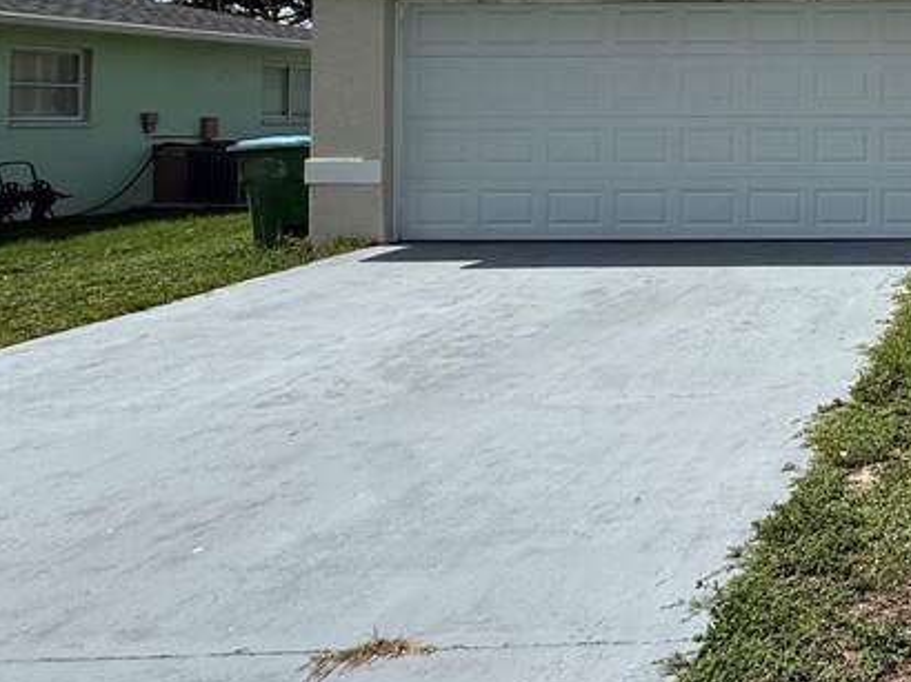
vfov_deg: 38.4
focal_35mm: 35
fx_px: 921
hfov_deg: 39.1
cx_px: 1082
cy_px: 91
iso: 50
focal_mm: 2.22
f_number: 2.2
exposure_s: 1/3460
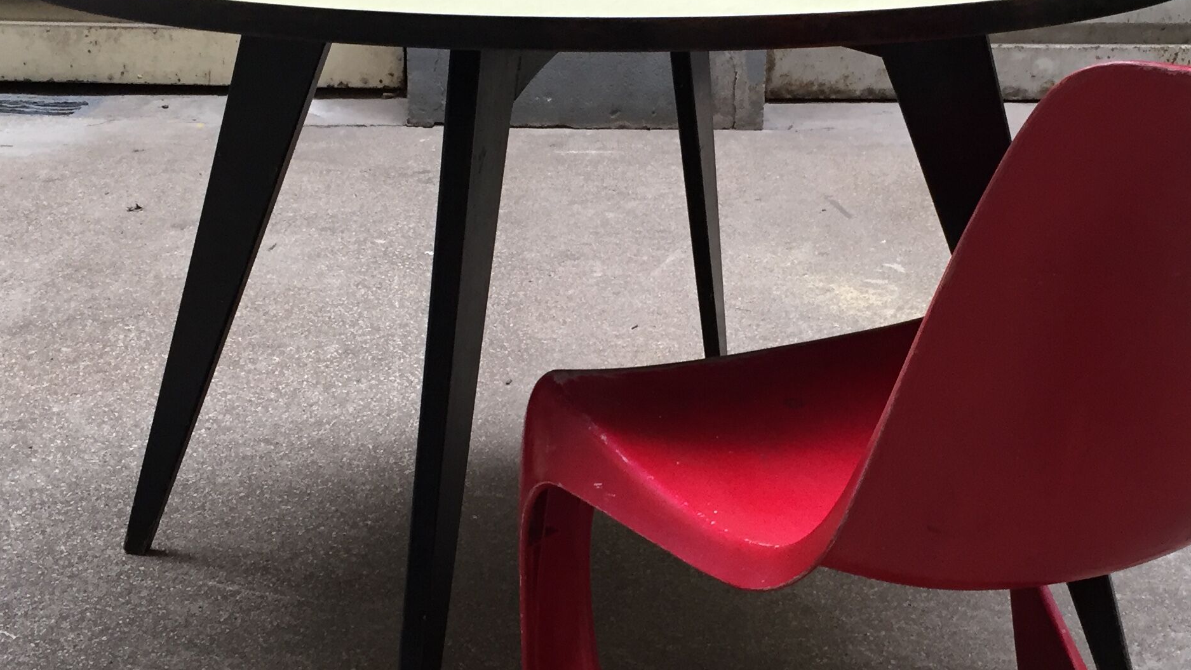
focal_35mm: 55
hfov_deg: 37.8
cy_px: 403
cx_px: 647
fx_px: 1737
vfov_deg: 21.8
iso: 100
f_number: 2.2
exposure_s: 1/33
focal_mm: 4.15
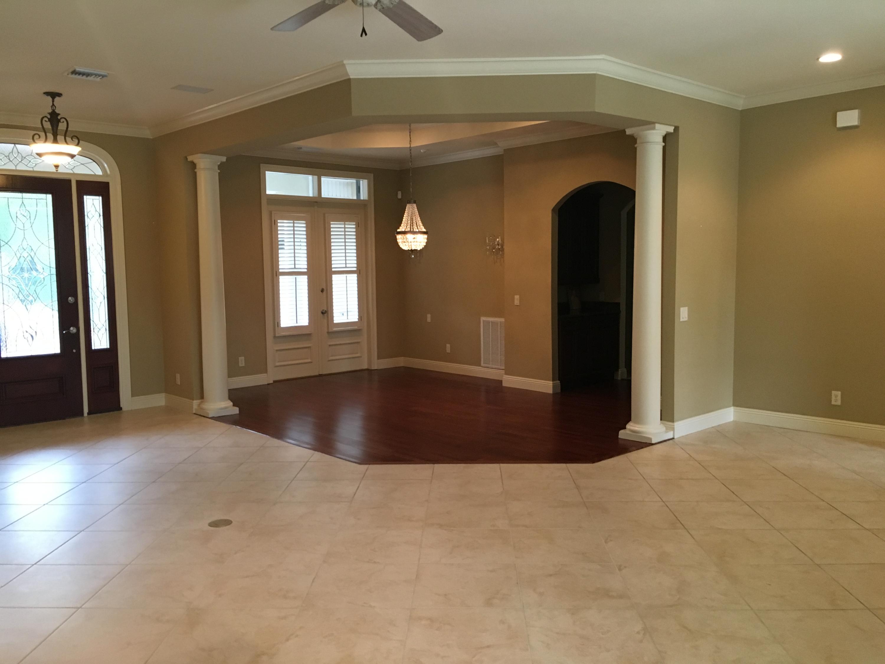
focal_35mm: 29
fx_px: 741
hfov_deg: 61.7
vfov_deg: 48.2
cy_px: 332
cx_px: 442
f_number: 2.2
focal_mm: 4.15
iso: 160
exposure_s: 1/30
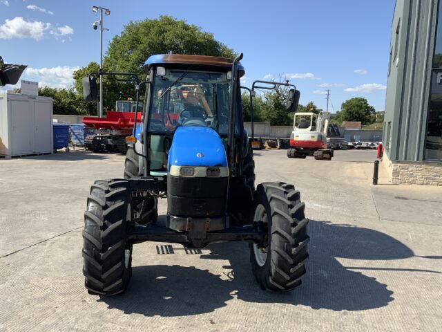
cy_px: 166
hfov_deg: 61.7
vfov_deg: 48.2
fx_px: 370
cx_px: 221
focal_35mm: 29
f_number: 1.8
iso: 16
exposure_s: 1/1377
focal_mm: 3
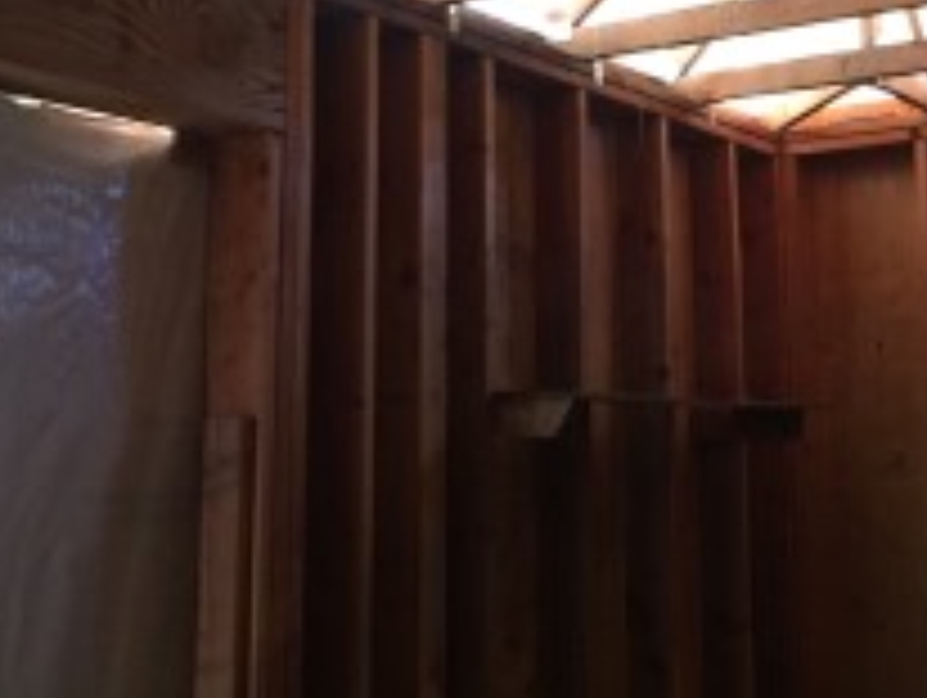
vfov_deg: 23.1
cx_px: 706
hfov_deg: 30.1
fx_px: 1689
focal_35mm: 63
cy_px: 162
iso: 250
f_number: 2.2
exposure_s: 1/20
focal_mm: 4.15
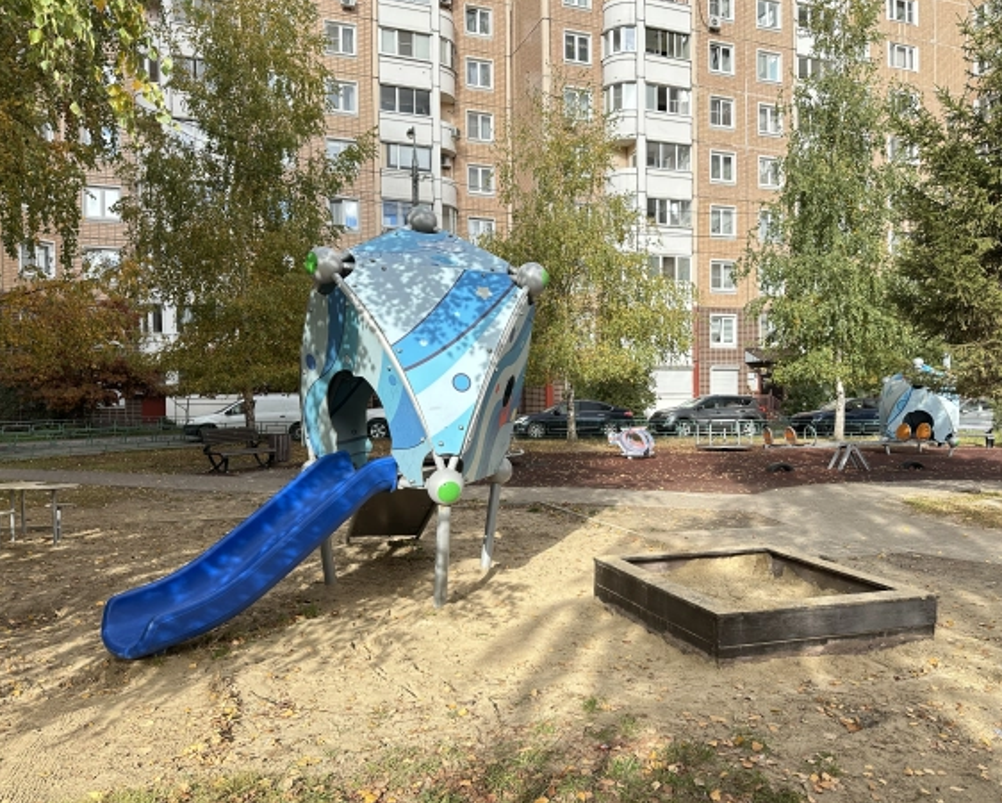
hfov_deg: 66.0
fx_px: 771
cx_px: 524
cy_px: 405
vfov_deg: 55.0
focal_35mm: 26
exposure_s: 1/694
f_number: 1.78
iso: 80
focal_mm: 6.86
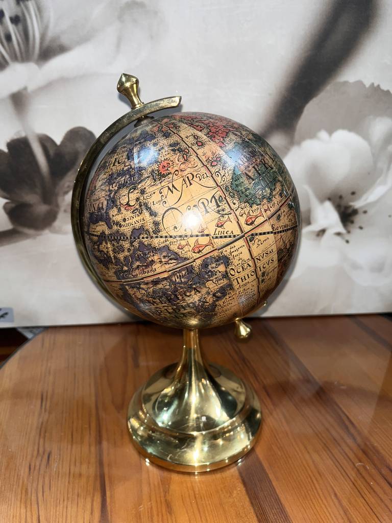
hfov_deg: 53.1
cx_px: 196
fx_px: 393
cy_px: 262
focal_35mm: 26
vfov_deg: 67.3
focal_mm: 5.1
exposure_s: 1/55
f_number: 1.6
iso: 32
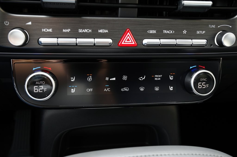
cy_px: 78
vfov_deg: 35.8
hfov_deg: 52.0
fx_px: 243
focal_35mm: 37
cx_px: 118
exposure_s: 1/40
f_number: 6.3
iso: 1000
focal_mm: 37
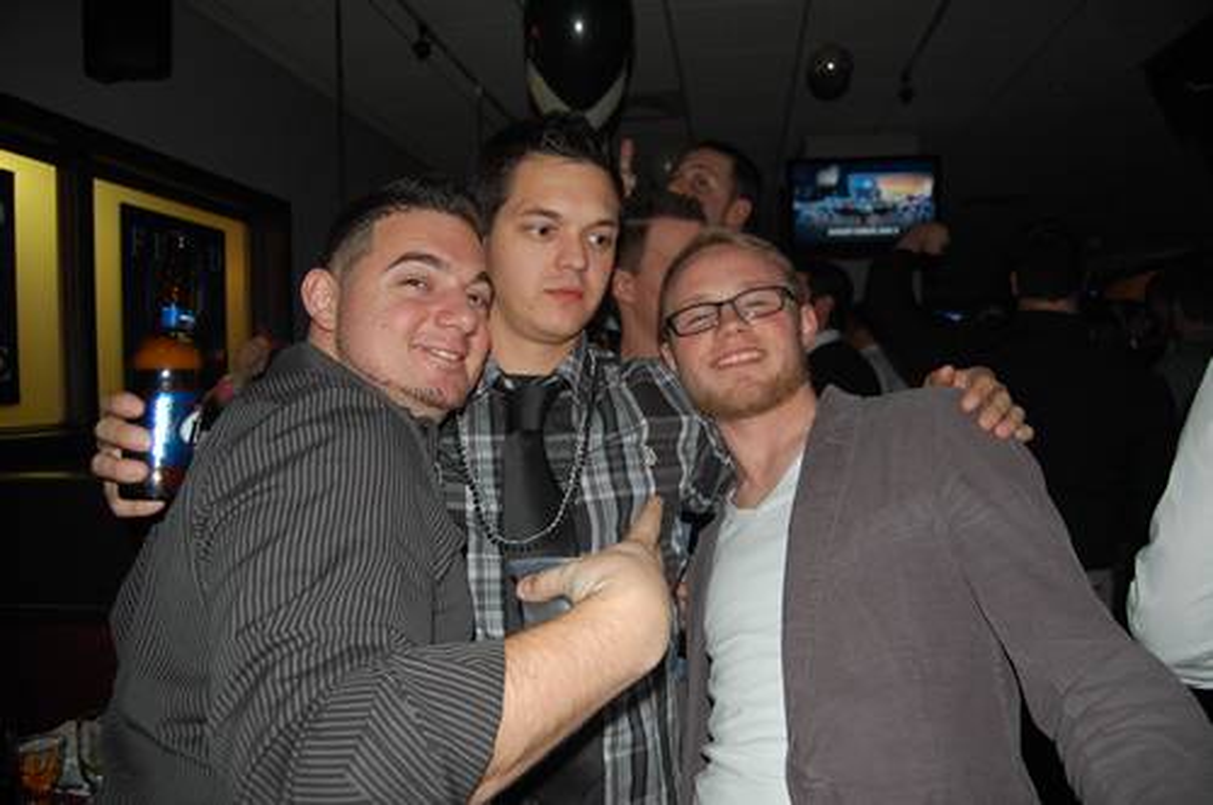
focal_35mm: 27
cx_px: 606
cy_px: 402
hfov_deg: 67.4
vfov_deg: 47.8
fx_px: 909
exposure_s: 1/60
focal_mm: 18
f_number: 3.5
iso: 400
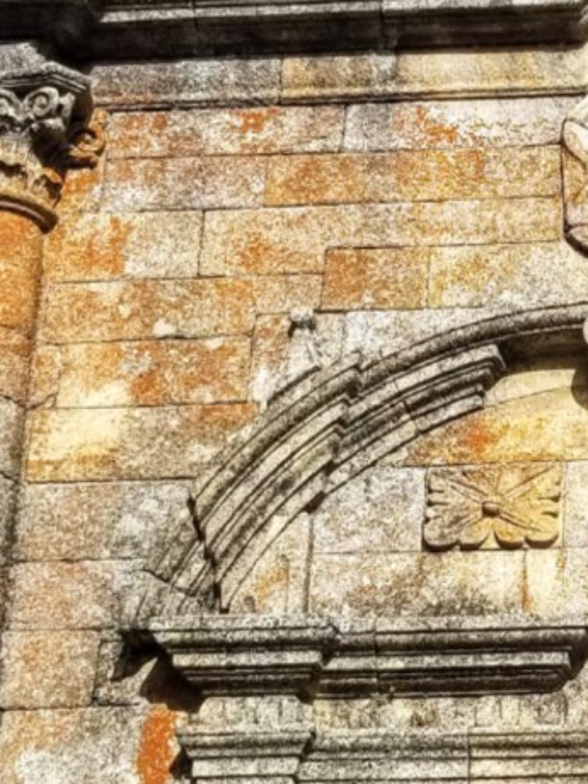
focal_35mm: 114
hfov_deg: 12.6
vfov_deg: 17.2
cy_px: 487
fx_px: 2582
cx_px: 777
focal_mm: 4.3
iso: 50
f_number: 1.7
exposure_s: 1/2944
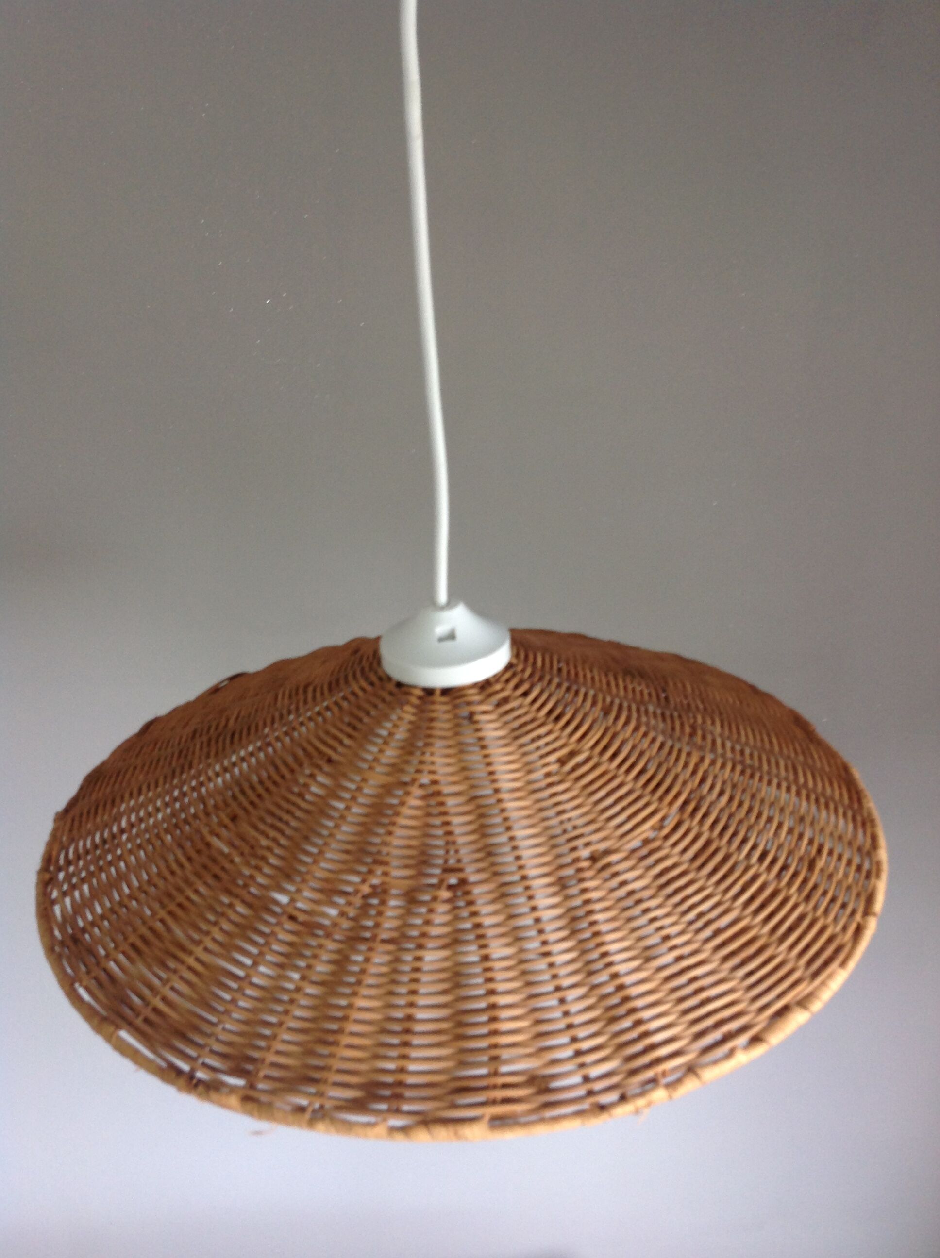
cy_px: 629
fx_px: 1271
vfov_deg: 52.7
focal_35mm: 35
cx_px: 470
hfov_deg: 40.6
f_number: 2.4
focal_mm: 4.28
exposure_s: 1/15
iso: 80
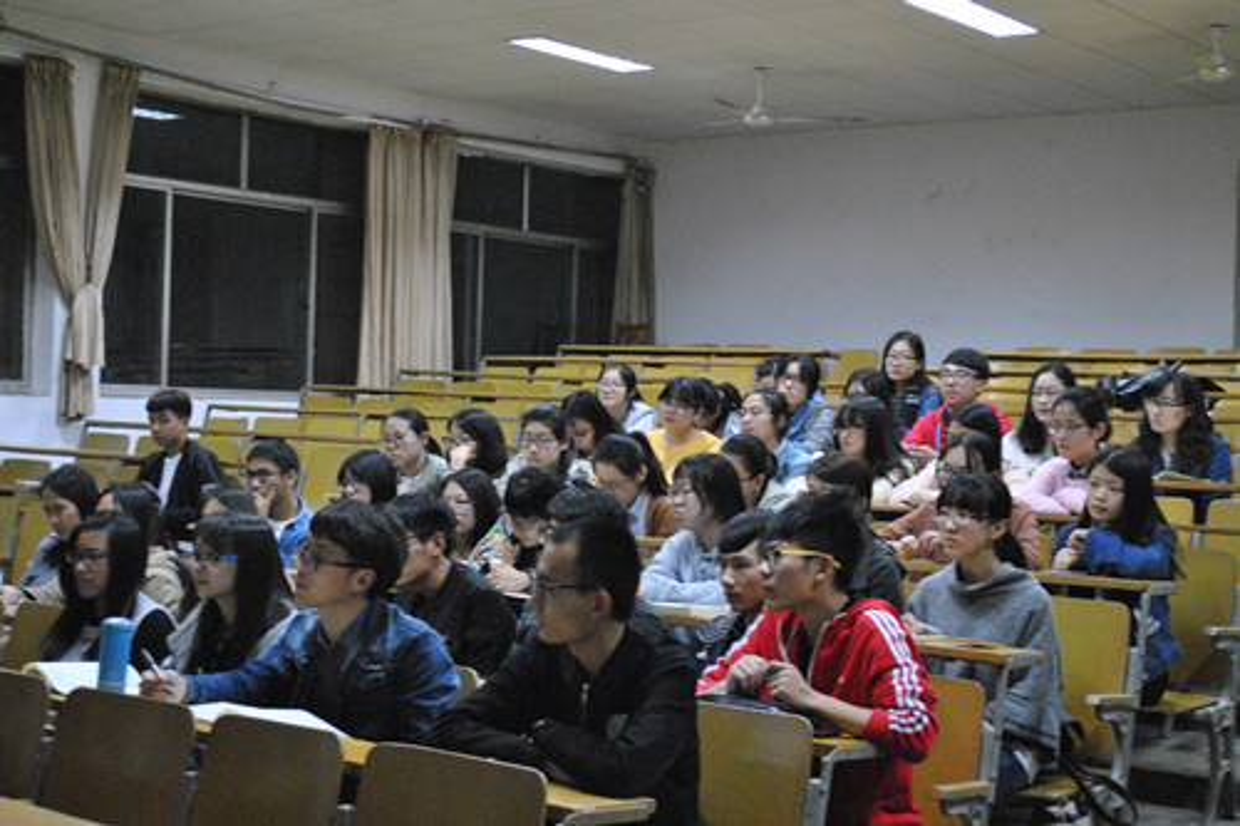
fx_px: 1859
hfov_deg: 36.9
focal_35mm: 54
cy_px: 413
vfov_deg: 25.0
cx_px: 620
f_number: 5
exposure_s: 1/15
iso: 1600
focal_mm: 36
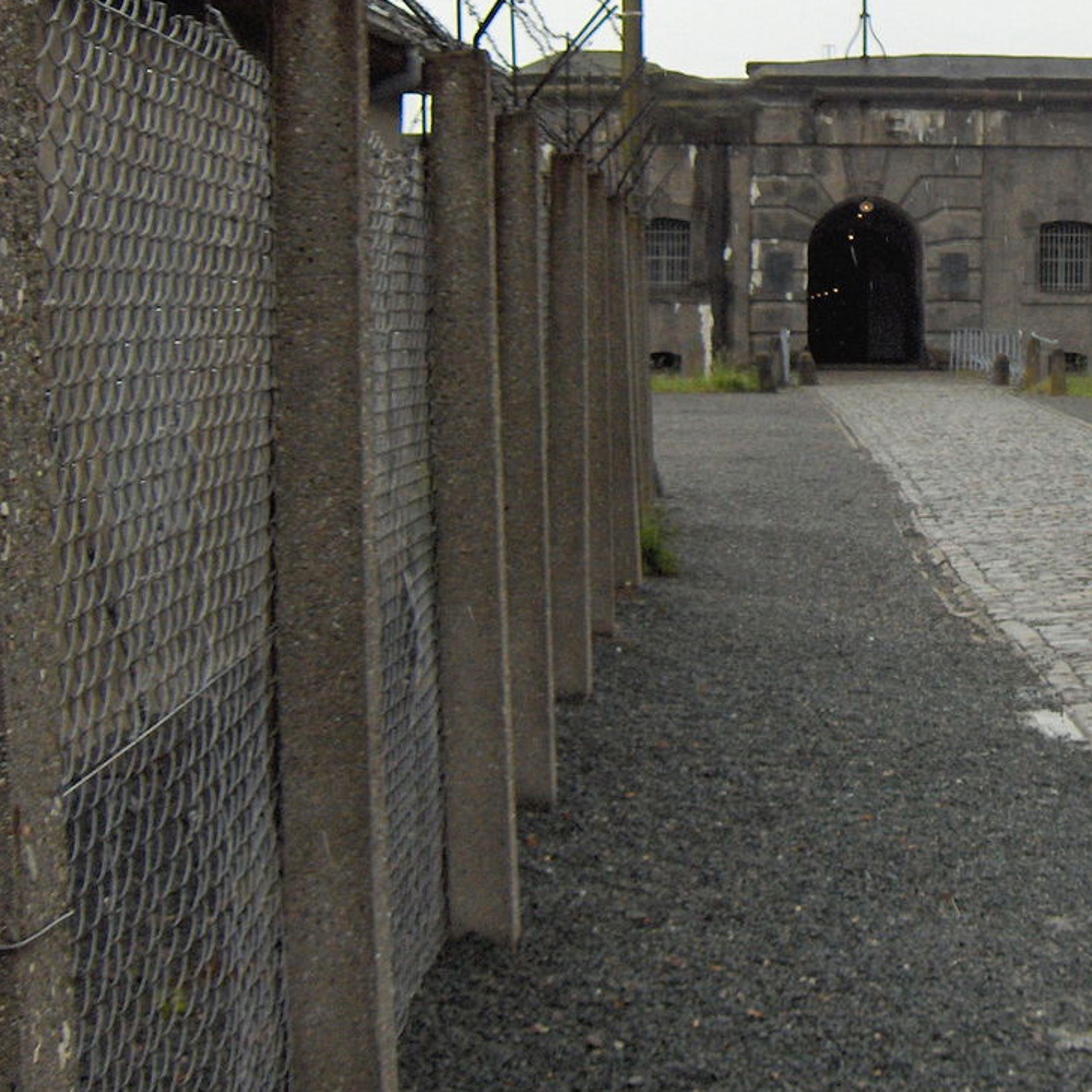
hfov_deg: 21.9
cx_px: 1100
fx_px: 2712
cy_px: 368
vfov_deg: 22.7
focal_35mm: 76
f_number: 2.8
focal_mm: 8
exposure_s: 1/763
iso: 100
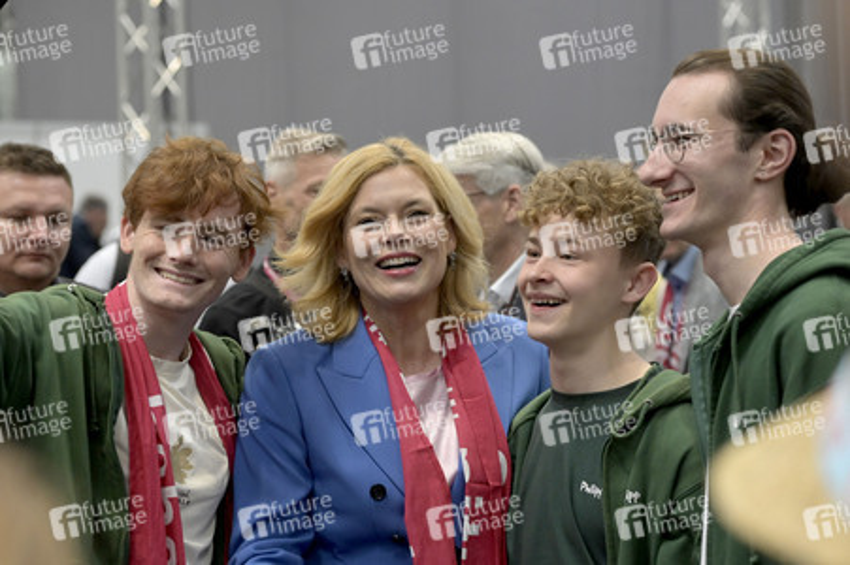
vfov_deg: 19.4
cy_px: 282
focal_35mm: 70
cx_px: 425
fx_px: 1652
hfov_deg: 28.9
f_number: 4
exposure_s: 1/500
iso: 2500
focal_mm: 70
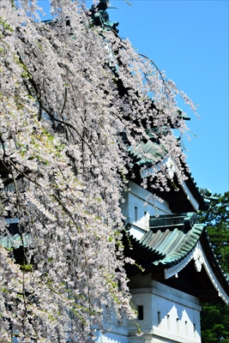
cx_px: 114
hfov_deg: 11.4
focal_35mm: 120
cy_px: 172
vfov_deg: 17.1
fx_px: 1144
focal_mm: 120
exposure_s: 1/400
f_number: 10
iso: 250
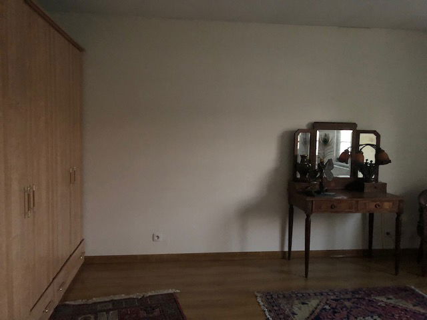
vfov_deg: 49.7
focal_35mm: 28
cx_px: 214
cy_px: 160
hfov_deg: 63.4
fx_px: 345
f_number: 1.8
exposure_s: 1/4
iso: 200
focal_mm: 3.99
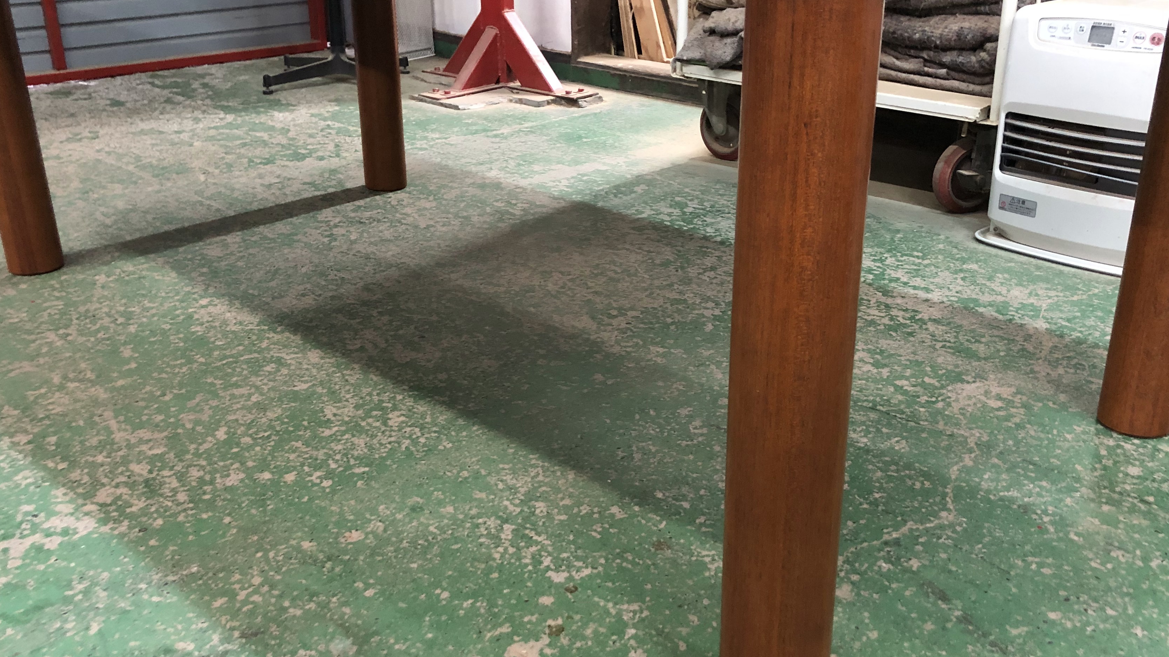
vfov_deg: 32.0
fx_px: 1147
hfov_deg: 54.0
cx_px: 601
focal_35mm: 37
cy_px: 311
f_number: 1.8
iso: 80
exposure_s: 1/7
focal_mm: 3.99
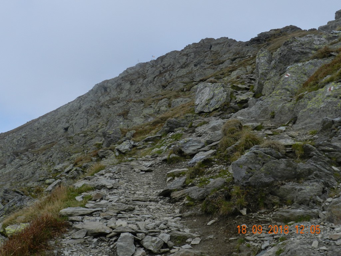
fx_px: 453
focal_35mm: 46
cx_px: 170
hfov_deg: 41.2
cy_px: 128
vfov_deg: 31.5
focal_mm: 8.1
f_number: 5
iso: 160
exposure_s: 1/800
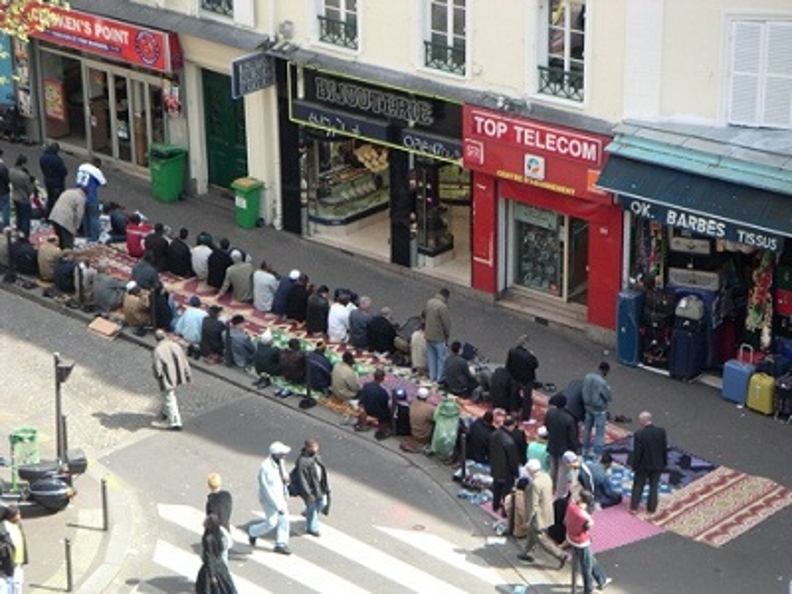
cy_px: 297
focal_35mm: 107
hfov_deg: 18.4
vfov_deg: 13.8
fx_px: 2448
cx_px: 396
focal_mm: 16.5
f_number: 3.6
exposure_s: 1/125
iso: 50
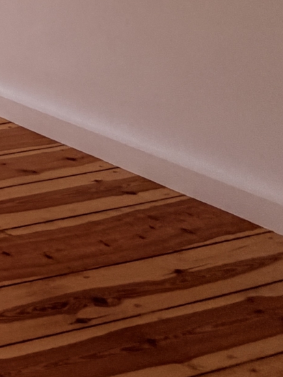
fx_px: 708
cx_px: -549
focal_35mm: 65
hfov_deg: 11.8
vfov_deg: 24.5
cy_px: -159
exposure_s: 1/121
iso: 125
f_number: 2.2
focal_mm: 2.22
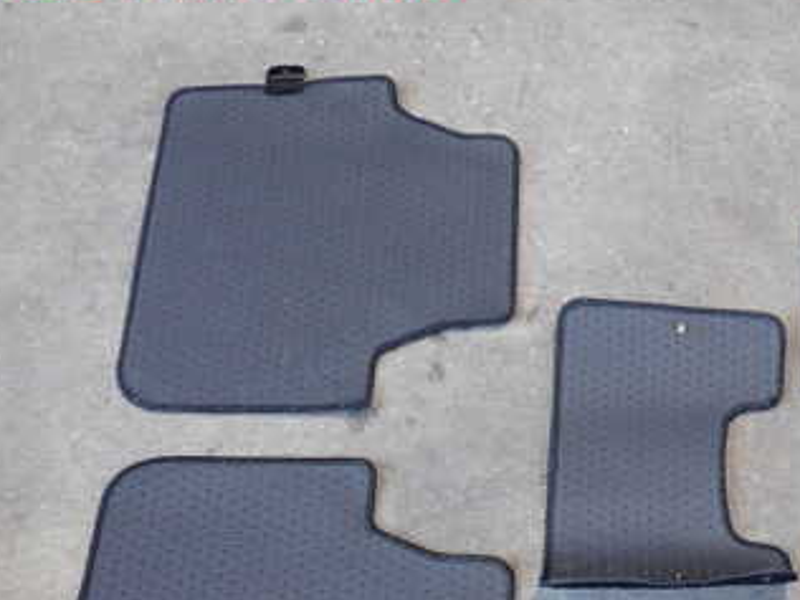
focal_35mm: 57
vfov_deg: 25.1
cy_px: 511
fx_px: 1317
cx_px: 739
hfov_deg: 31.9
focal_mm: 5.4
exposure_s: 1/30
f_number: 2.3
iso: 320
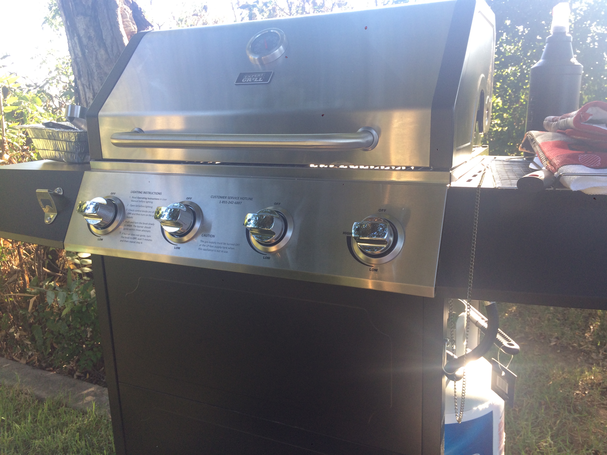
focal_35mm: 29
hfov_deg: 61.7
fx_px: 509
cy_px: 228
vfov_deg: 48.2
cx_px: 304
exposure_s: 1/120
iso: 50
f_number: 2.2
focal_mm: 4.15
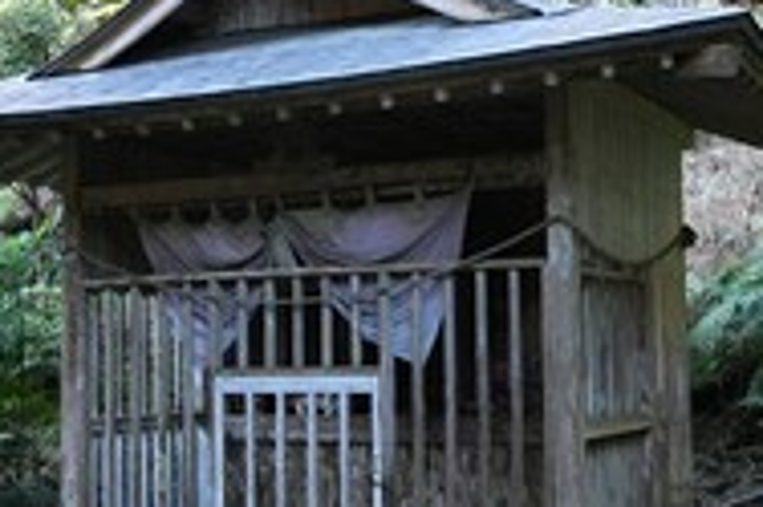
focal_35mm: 68
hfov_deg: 29.5
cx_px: 280
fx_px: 1440
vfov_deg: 20.0
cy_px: 247
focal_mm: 32
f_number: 4
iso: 3200
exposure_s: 1/160
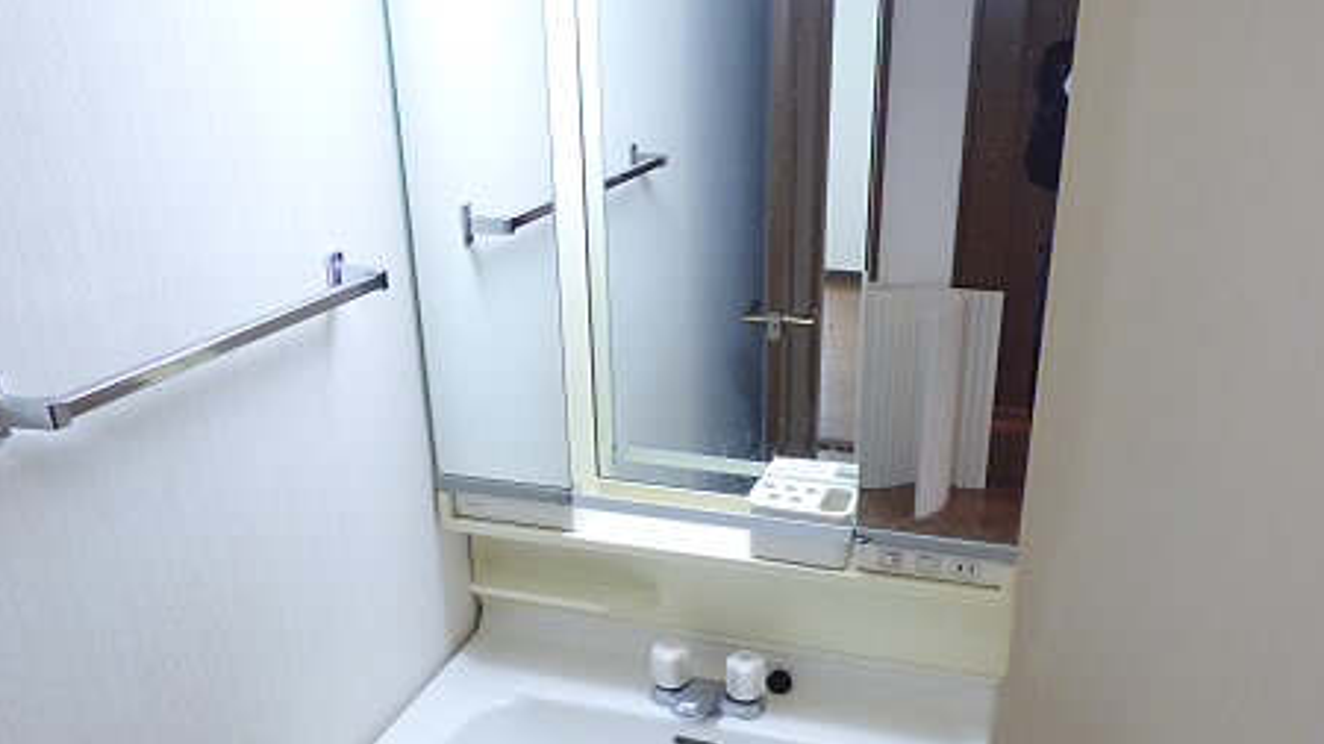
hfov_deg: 62.5
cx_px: 727
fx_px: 1088
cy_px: 488
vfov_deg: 37.4
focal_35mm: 31
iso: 400
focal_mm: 3.58
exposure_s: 1/50
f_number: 2.8
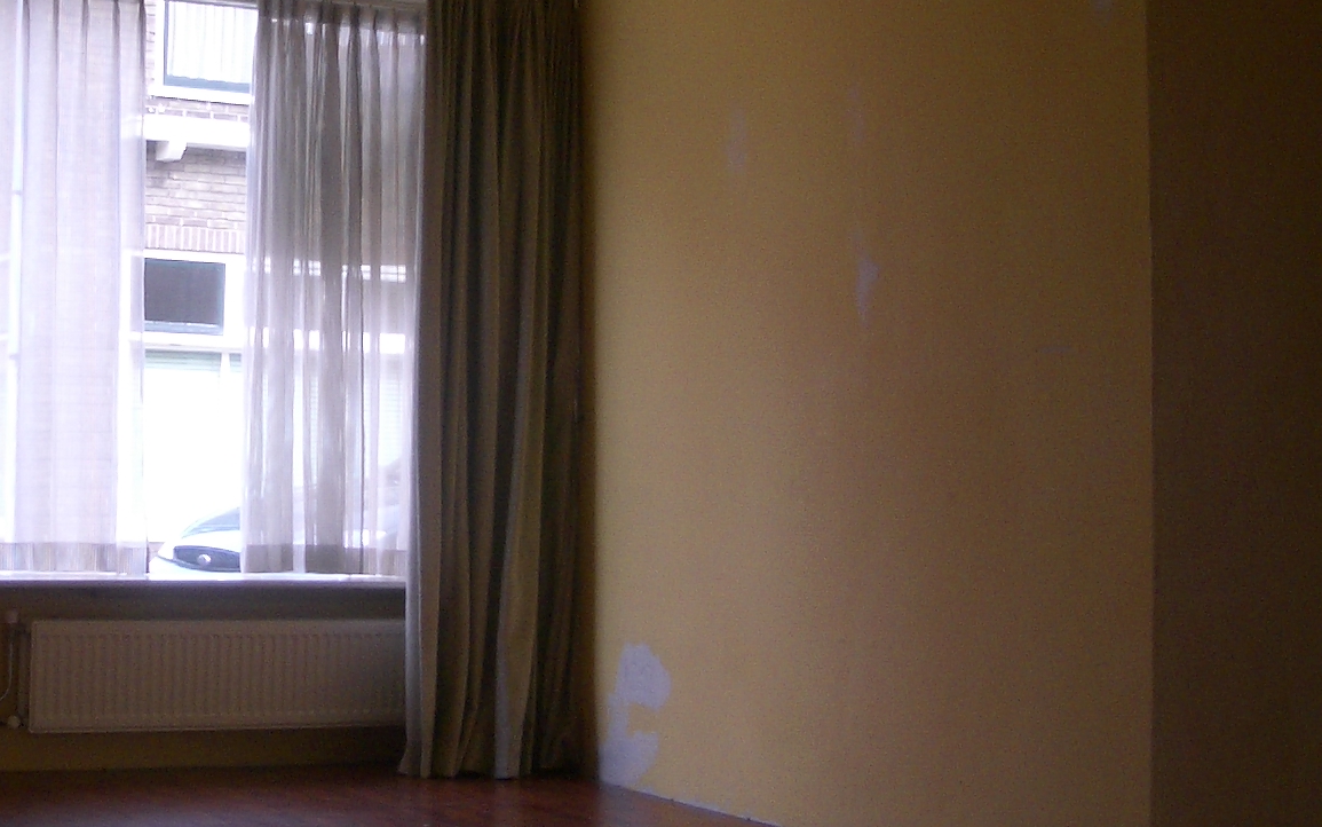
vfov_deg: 17.6
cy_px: 261
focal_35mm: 74
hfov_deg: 27.3
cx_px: 279
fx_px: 2666
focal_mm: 5.8
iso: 50
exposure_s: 1/125
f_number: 2.6
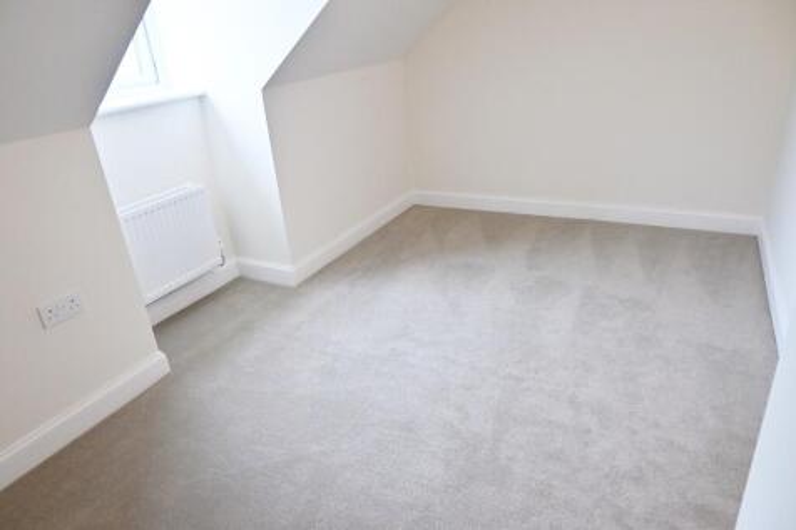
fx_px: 530
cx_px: 398
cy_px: 265
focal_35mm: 24
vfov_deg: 53.1
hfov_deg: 73.8
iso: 1000
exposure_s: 1/125
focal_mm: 16
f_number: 5.6
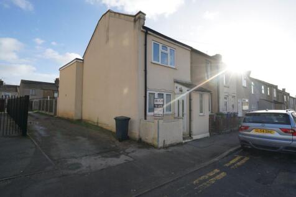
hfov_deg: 96.8
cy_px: 98
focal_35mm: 16
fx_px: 132
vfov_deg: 73.7
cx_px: 148
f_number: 8
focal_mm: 16
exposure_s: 1/125
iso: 100
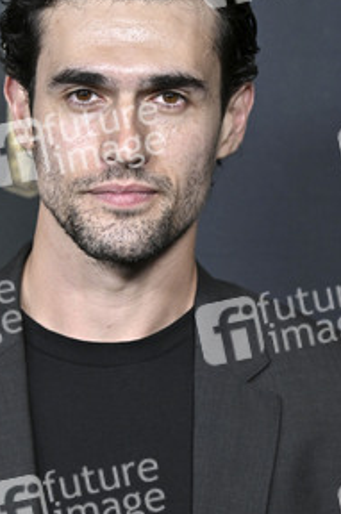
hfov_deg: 7.5
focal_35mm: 182
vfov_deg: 11.3
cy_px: 234
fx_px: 2595
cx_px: 125
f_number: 6.3
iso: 1600
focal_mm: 131
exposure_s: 1/320
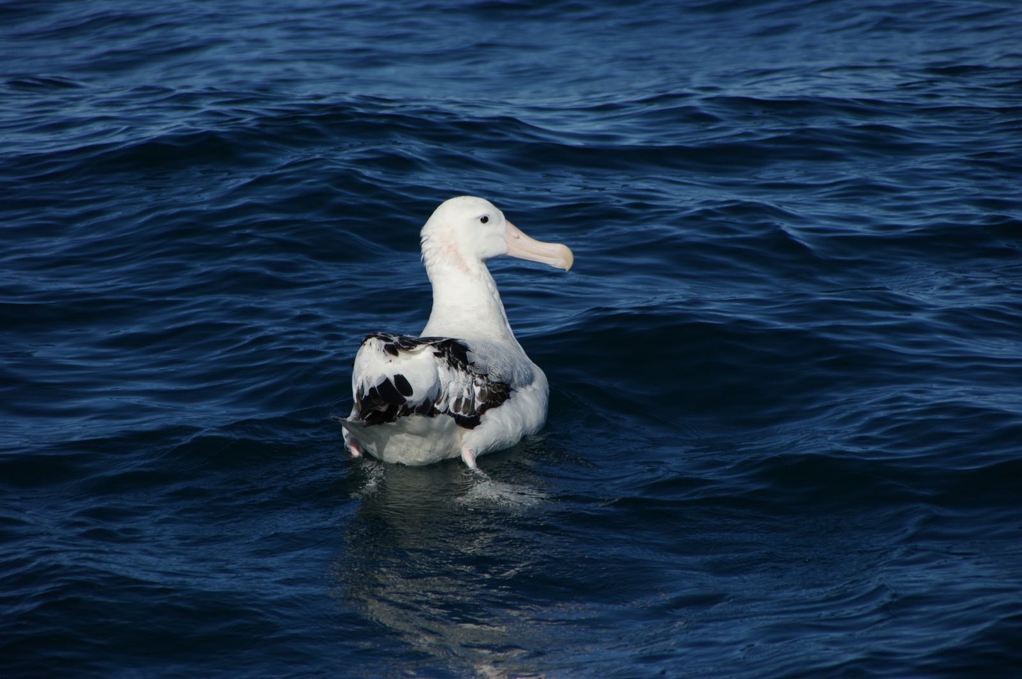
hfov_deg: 5.5
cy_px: 340
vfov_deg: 3.7
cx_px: 511
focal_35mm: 375
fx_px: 10637
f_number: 8
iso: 100
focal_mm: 250
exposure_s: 1/640
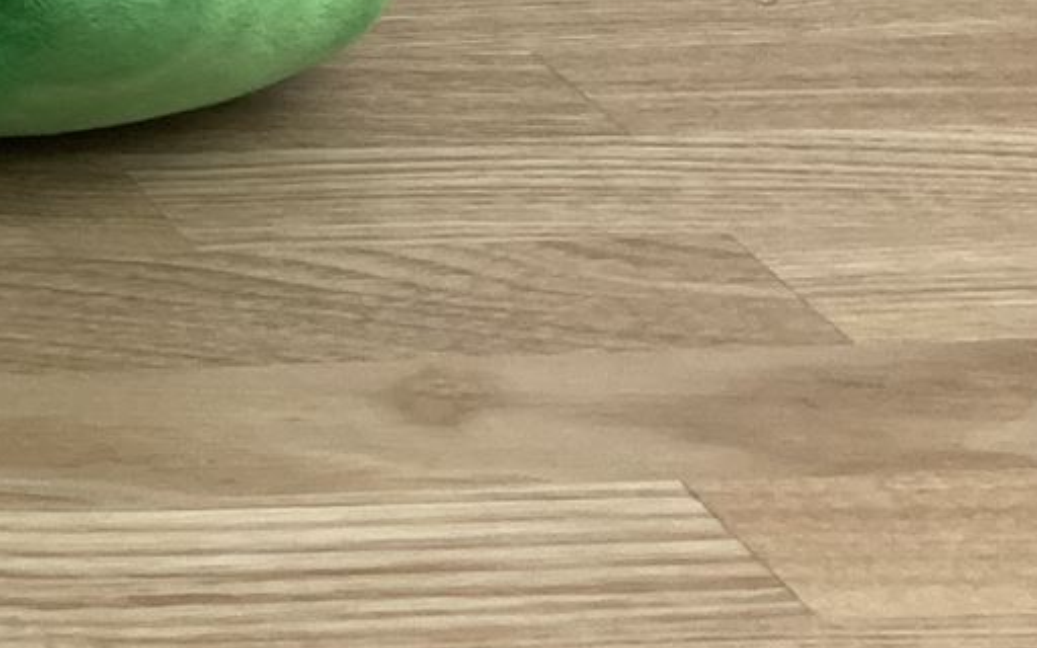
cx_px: -1041
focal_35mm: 145
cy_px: -661
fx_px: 4098
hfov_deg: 12.6
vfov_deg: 8.6
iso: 40
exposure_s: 1/100
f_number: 1.8
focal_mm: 3.99
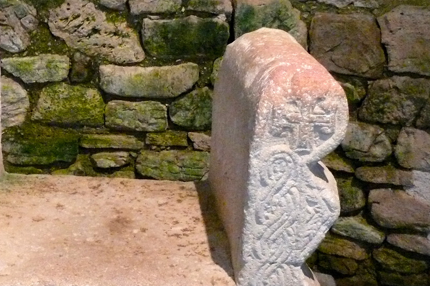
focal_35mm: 72
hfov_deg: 27.3
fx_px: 860
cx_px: 61
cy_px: 191
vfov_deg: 18.9
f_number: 2.8
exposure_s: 1/15
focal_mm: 7.4
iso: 800
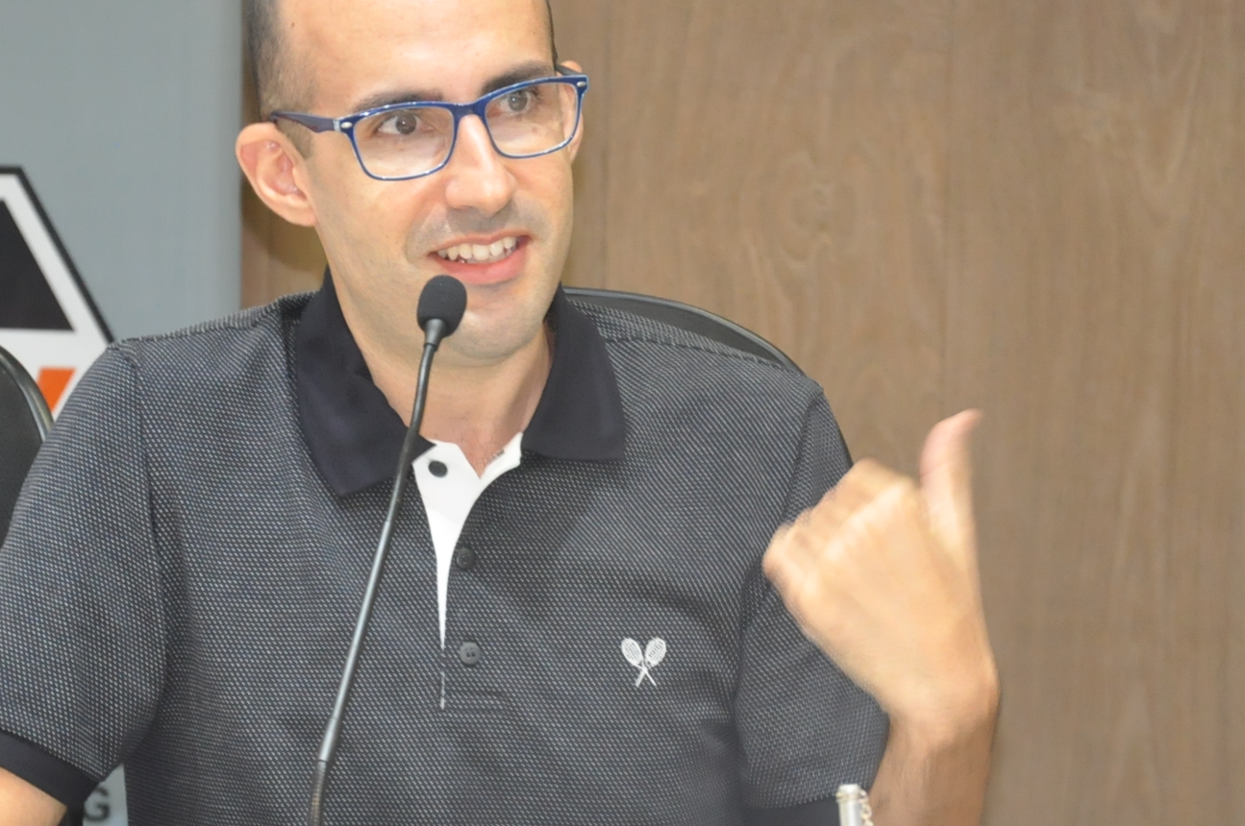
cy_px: 345
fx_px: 9009
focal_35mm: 261
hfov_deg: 7.9
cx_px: 456
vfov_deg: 5.3
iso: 2000
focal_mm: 105
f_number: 5.6
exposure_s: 1/60
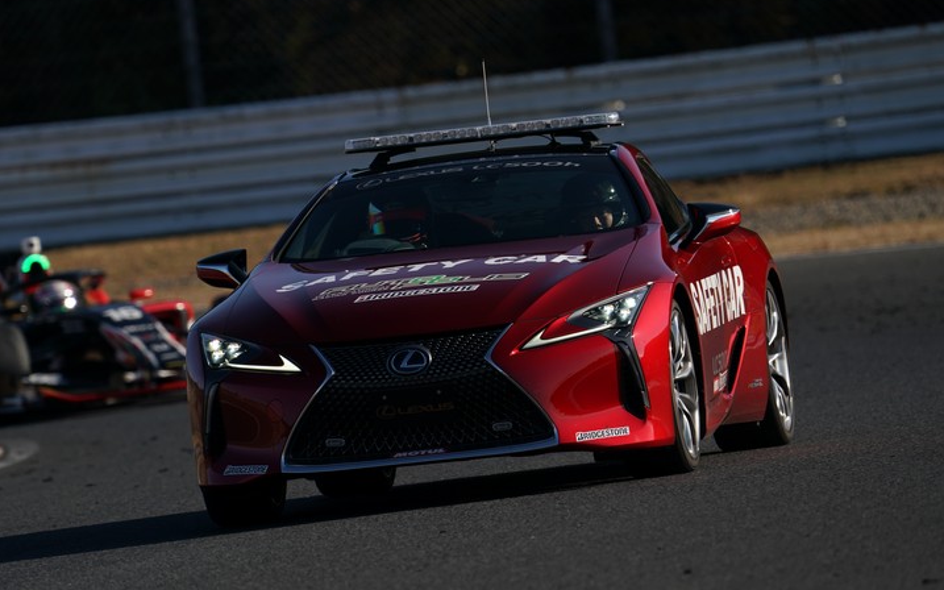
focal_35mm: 614
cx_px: 471
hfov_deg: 3.4
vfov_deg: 2.1
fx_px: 15795
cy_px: 296
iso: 200
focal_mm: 600
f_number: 8
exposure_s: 1/800
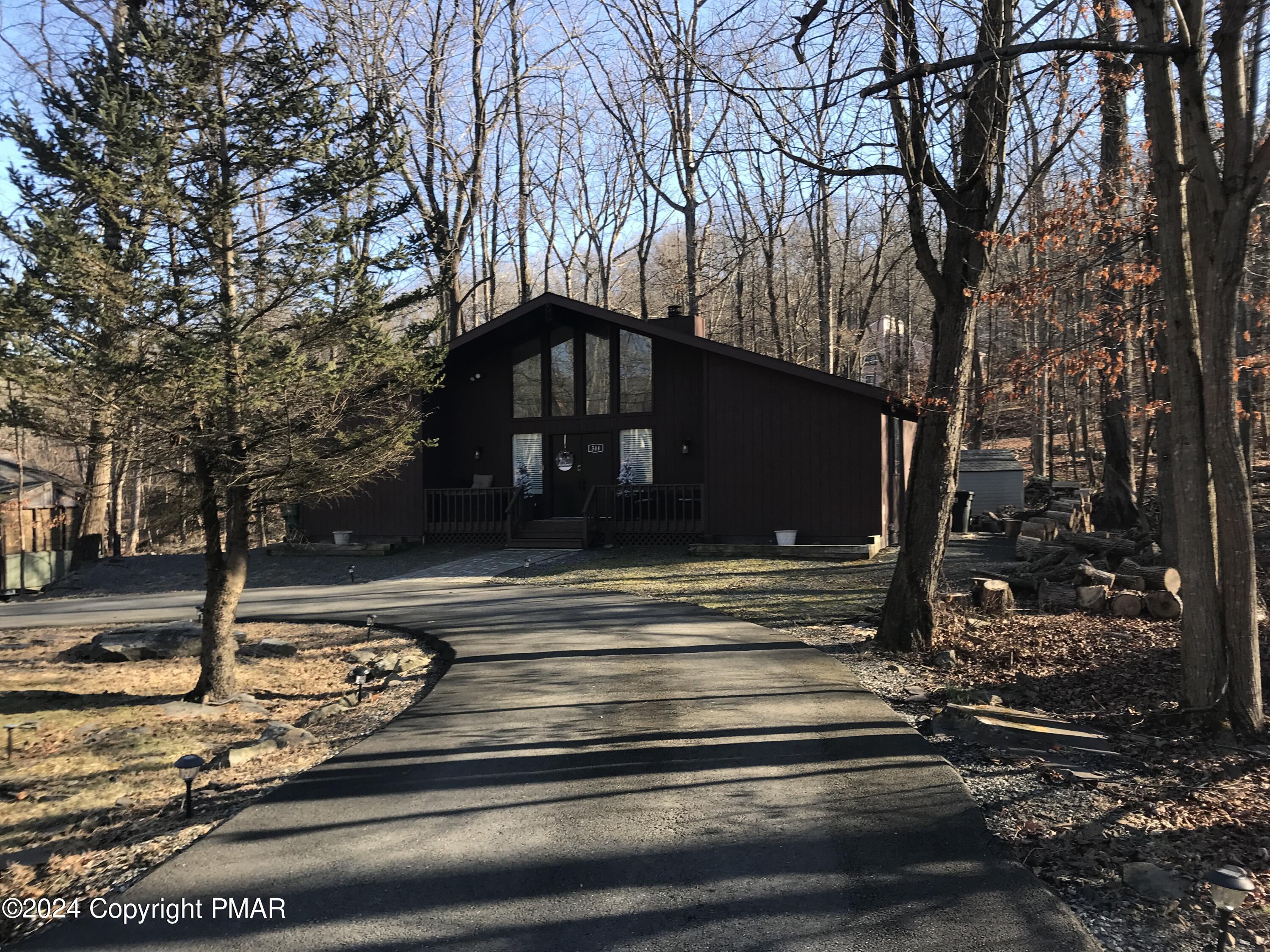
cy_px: 476
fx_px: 1027
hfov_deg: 63.4
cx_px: 635
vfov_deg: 49.7
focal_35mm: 28
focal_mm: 3.99
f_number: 1.8
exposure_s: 1/481
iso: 20
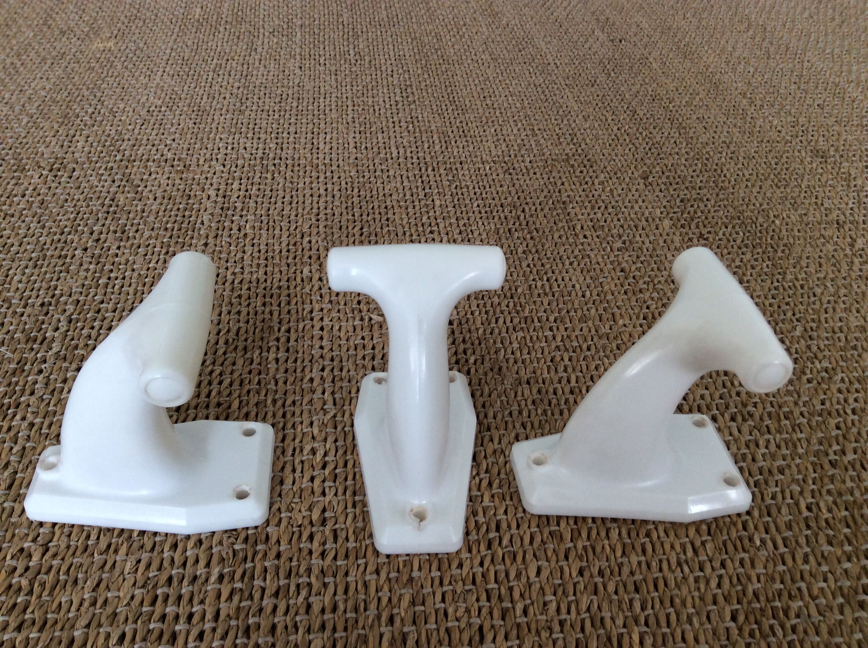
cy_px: 324
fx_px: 801
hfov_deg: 56.9
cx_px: 434
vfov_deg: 44.1
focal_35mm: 32
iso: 50
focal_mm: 3.3
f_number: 2.4
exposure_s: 1/25
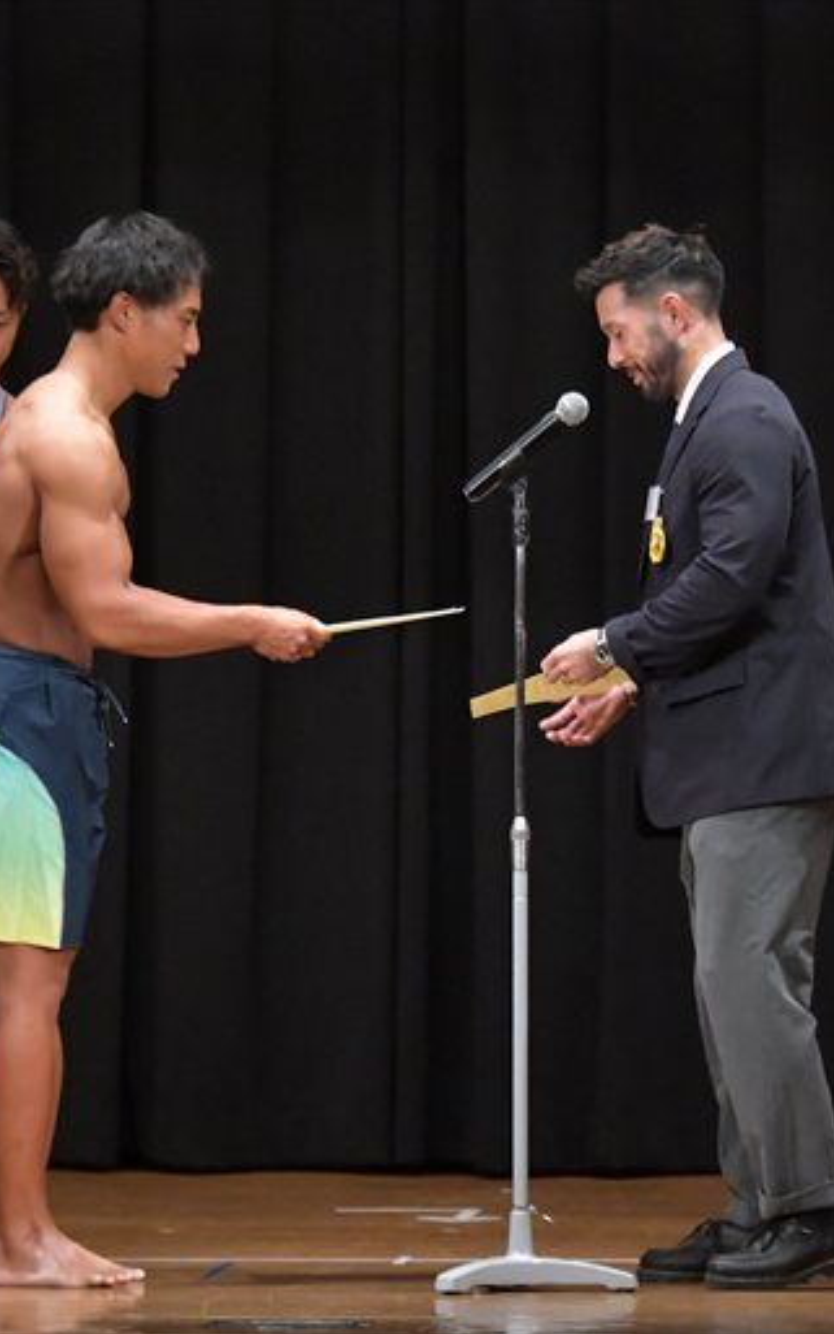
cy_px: 668
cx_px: 479
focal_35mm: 311
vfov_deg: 6.7
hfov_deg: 4.2
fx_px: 11301
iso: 6400
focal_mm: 135
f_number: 5.6
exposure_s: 1/400
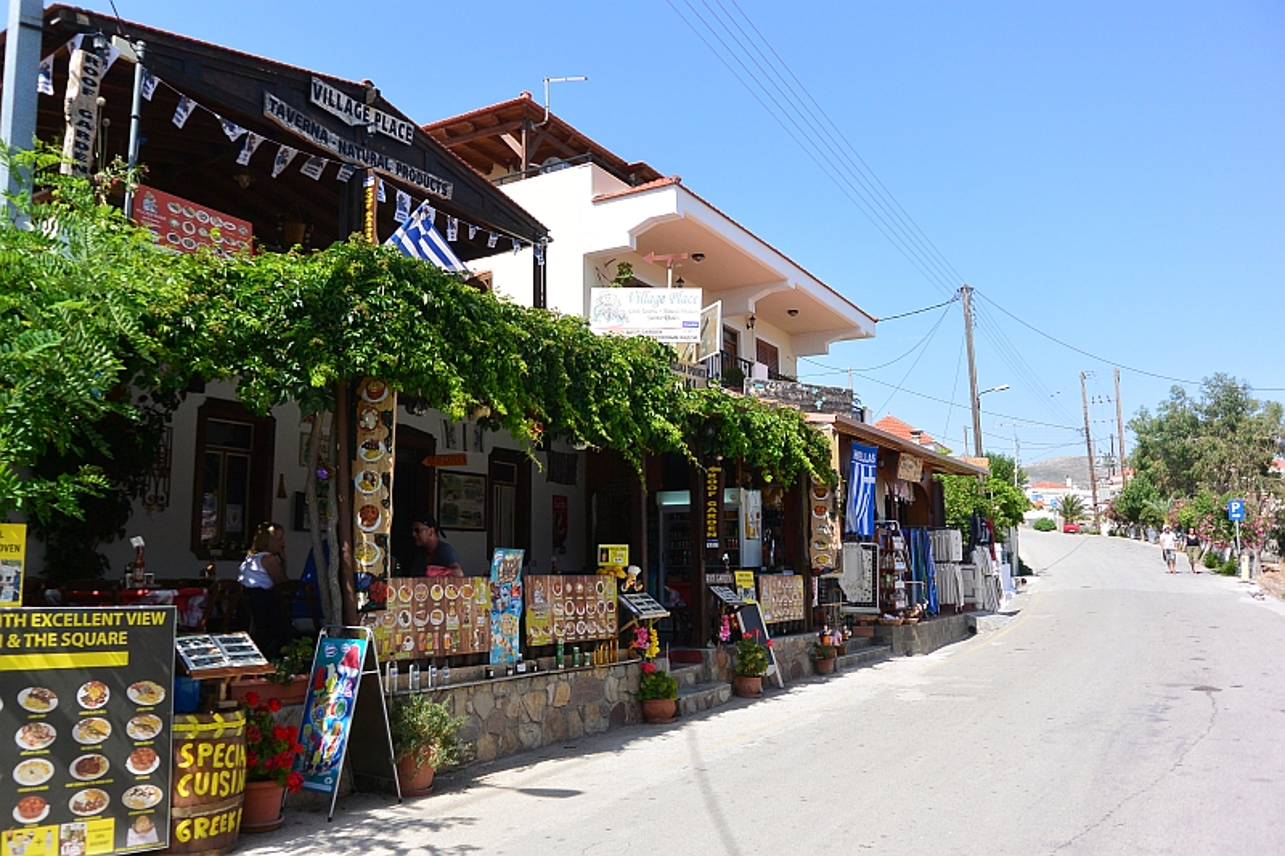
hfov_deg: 65.5
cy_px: 428
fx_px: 999
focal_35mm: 28
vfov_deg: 46.4
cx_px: 642
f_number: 4.5
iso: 160
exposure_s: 1/1000
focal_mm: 10.7
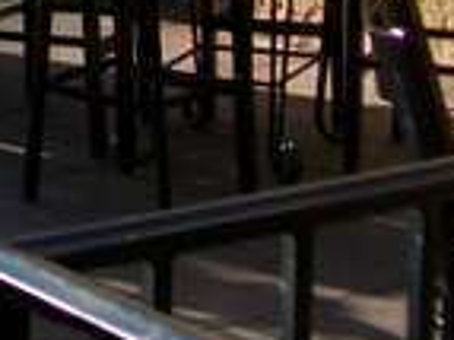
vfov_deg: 6.9
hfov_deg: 9.4
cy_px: -489
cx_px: -337
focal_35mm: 202
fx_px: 2647
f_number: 2.7
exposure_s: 1/640
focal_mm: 6
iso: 80
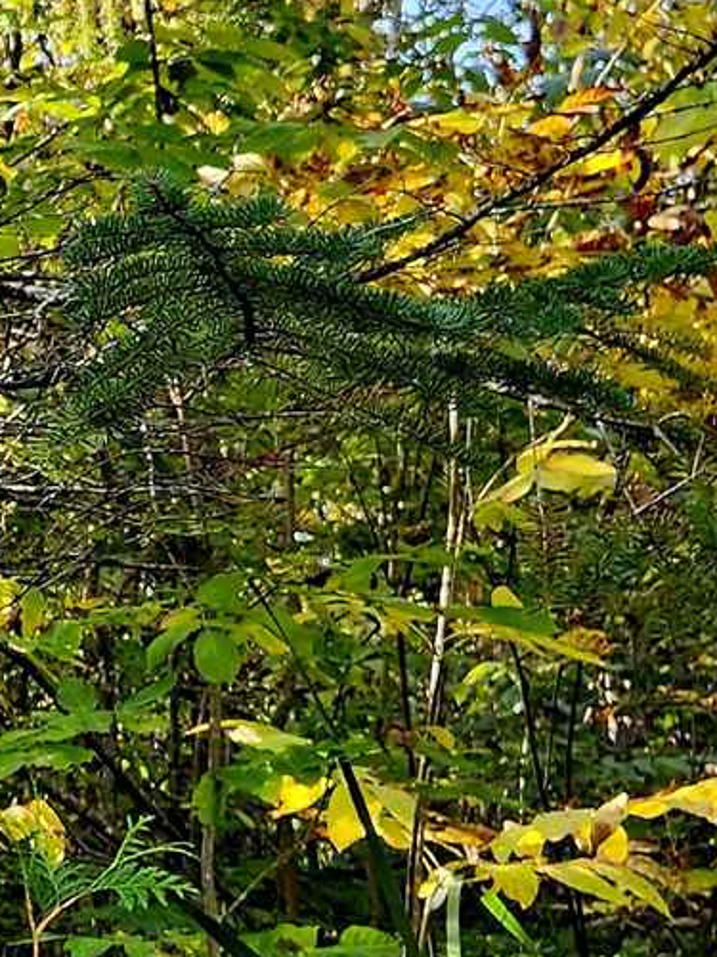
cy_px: 532
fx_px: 2927
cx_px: -610
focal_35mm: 106
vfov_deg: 18.5
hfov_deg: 12.6
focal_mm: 5.4
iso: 25
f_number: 1.8
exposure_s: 1/182
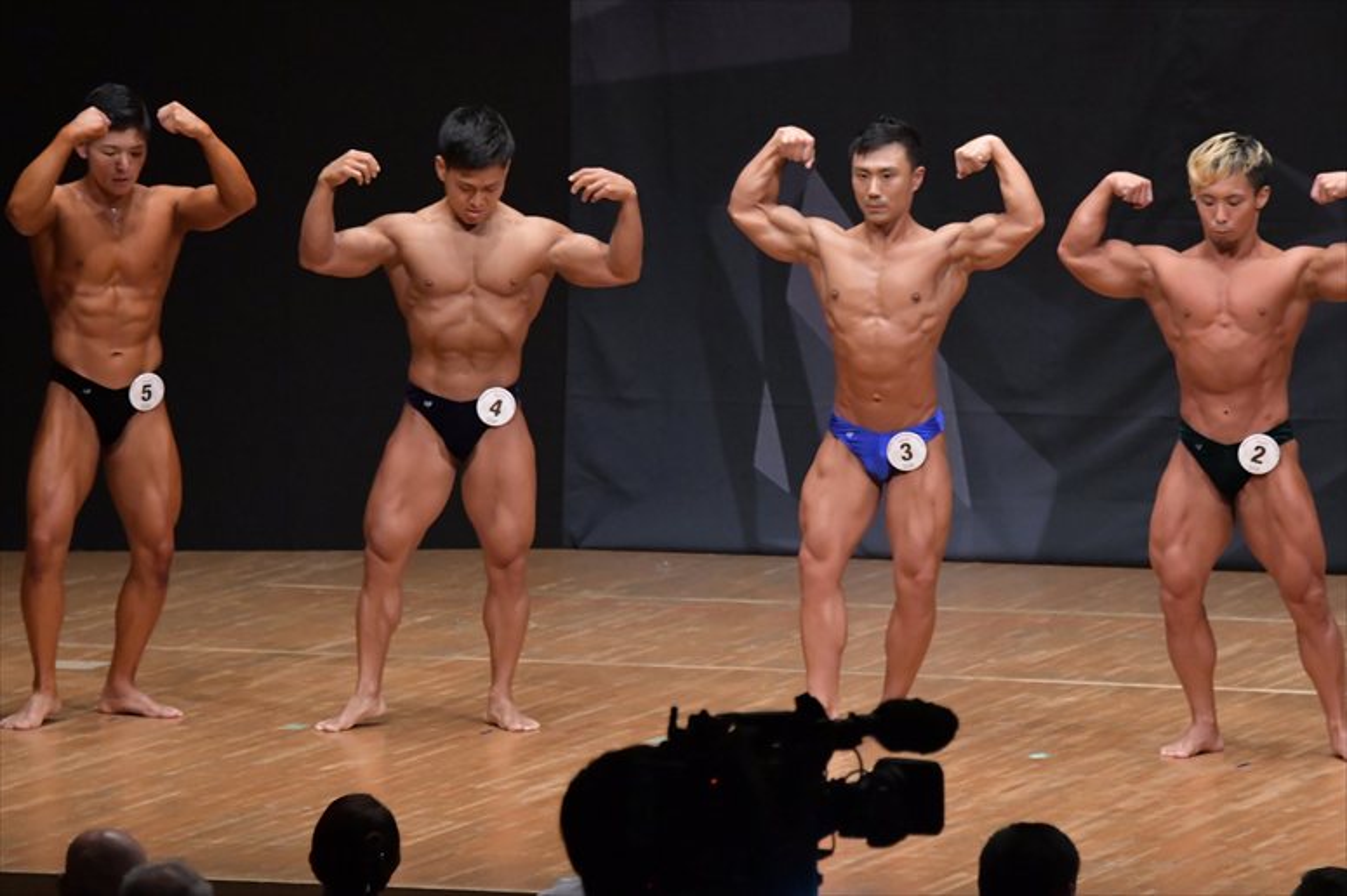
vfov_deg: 5.4
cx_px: 674
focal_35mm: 255
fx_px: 9537
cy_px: 448
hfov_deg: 8.1
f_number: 5.6
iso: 6400
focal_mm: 170
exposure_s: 1/400
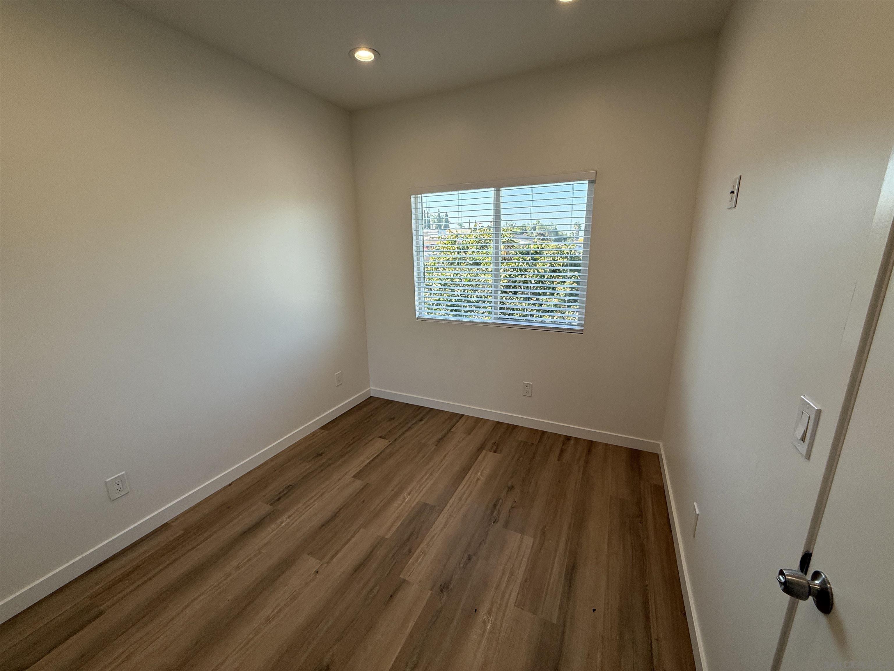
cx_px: 447
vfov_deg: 85.7
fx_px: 362
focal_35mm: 14
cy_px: 336
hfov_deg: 102.1
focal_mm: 2.22
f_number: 2.2
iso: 64
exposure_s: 1/158
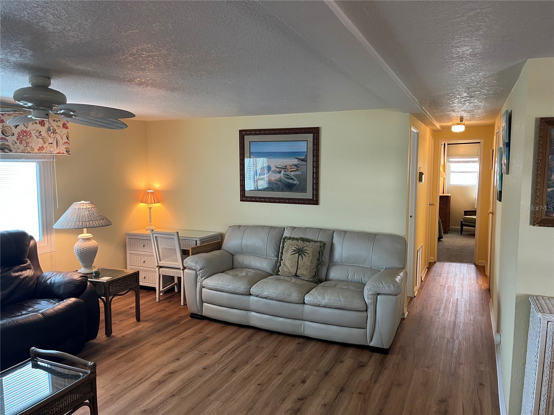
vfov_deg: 53.1
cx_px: 277
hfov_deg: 67.3
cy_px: 208
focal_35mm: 26
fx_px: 416
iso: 80
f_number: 1.6
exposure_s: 1/60
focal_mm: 5.1
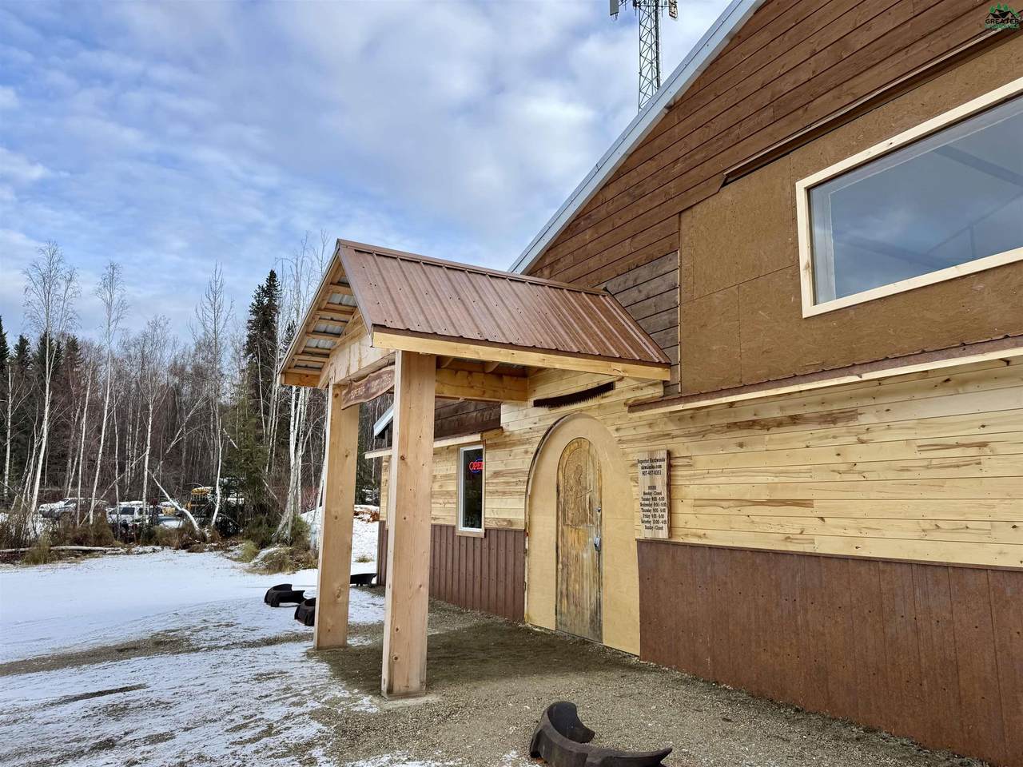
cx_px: 512
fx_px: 709
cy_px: 384
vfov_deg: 56.8
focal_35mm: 24
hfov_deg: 71.6
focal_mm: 6.76
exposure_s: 1/1215
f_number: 1.78
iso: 80
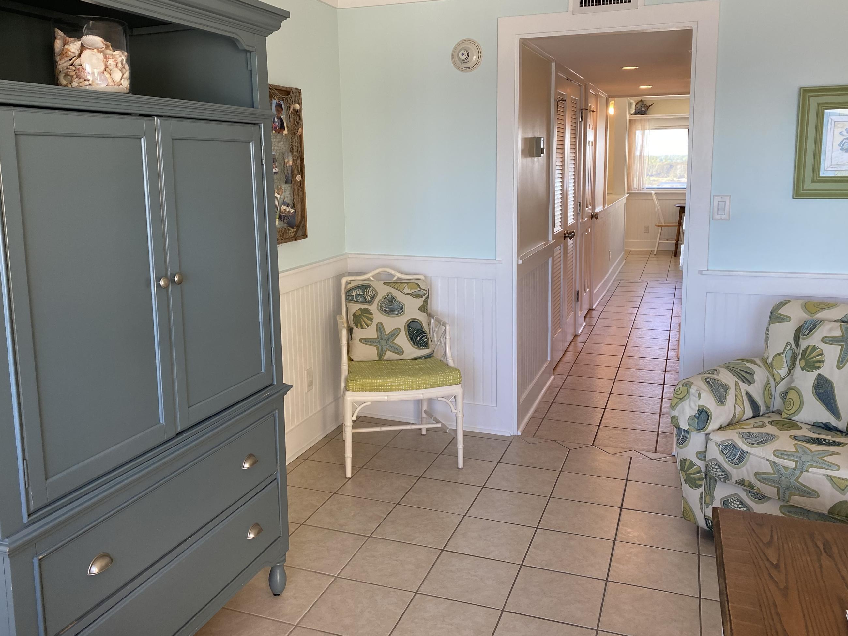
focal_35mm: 30
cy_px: 272
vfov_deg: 46.7
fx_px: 735
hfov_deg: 59.9
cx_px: 395
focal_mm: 4.25
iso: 80
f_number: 1.8
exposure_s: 1/60
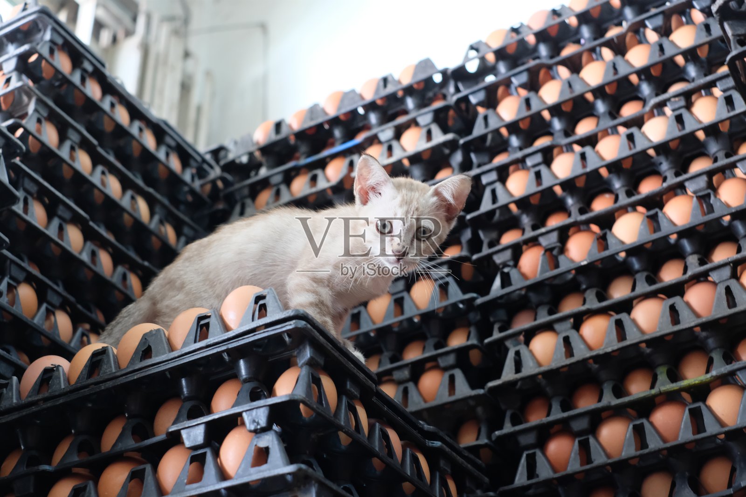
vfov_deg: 25.5
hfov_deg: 37.5
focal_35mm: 53
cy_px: 248
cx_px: 373
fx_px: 1098
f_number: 4
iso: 3200
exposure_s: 1/26
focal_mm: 35
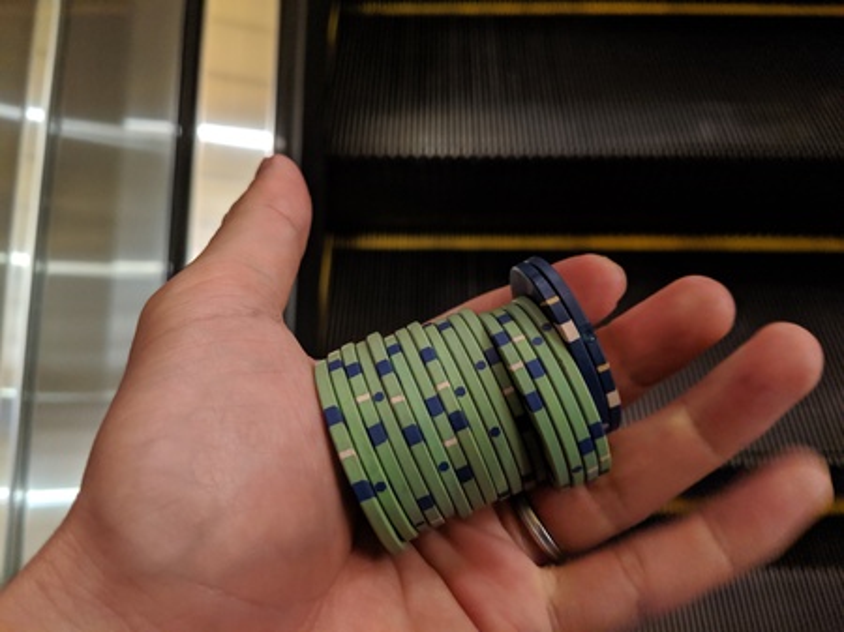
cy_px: 316
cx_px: 422
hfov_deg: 65.4
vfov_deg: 51.3
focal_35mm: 27
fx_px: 658
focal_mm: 4.44
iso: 393
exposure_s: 1/25
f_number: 1.8
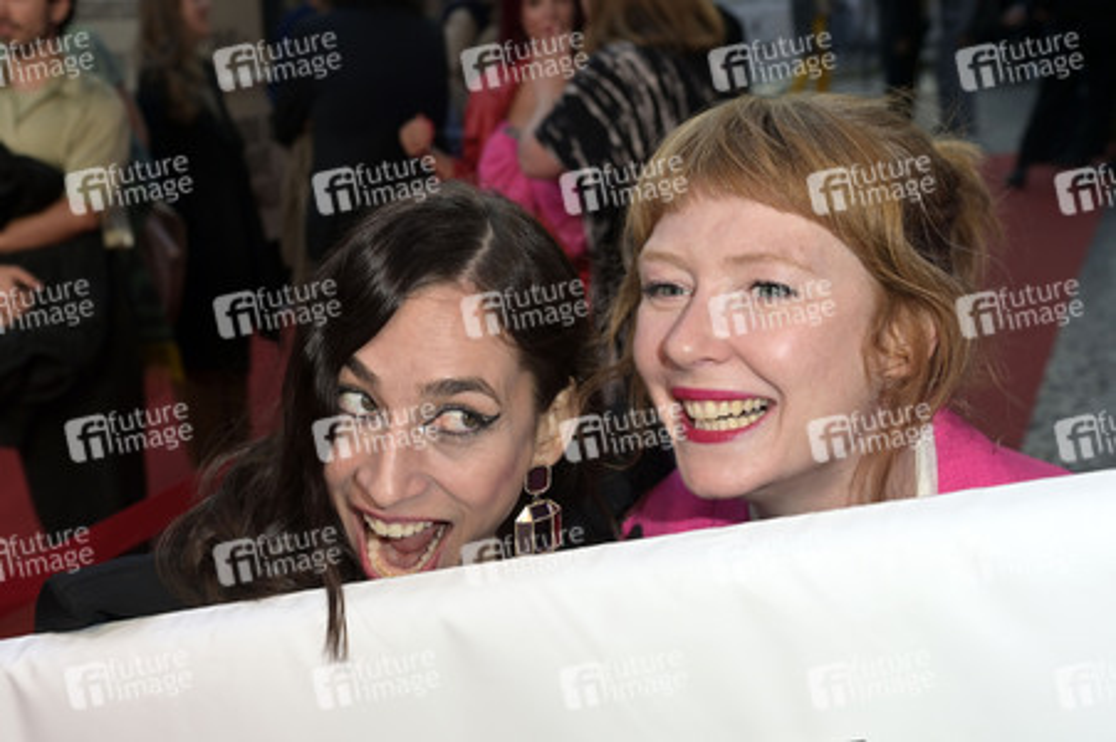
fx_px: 1487
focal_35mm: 48
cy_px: 371
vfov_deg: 28.0
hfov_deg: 41.1
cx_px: 558
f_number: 5.6
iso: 400
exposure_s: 1/100
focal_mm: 48
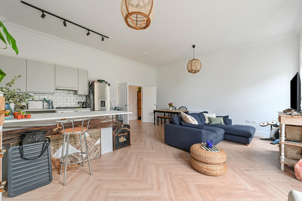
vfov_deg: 81.1
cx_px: 151
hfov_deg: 104.3
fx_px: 117
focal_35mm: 14
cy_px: 100
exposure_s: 1/10
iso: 400
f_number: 9
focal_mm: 14
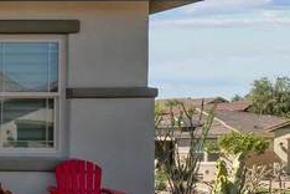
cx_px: -380
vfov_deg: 15.8
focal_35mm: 85
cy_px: 173
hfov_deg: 15.3
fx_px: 687
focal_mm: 15.6
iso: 400
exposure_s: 1/1000
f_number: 8
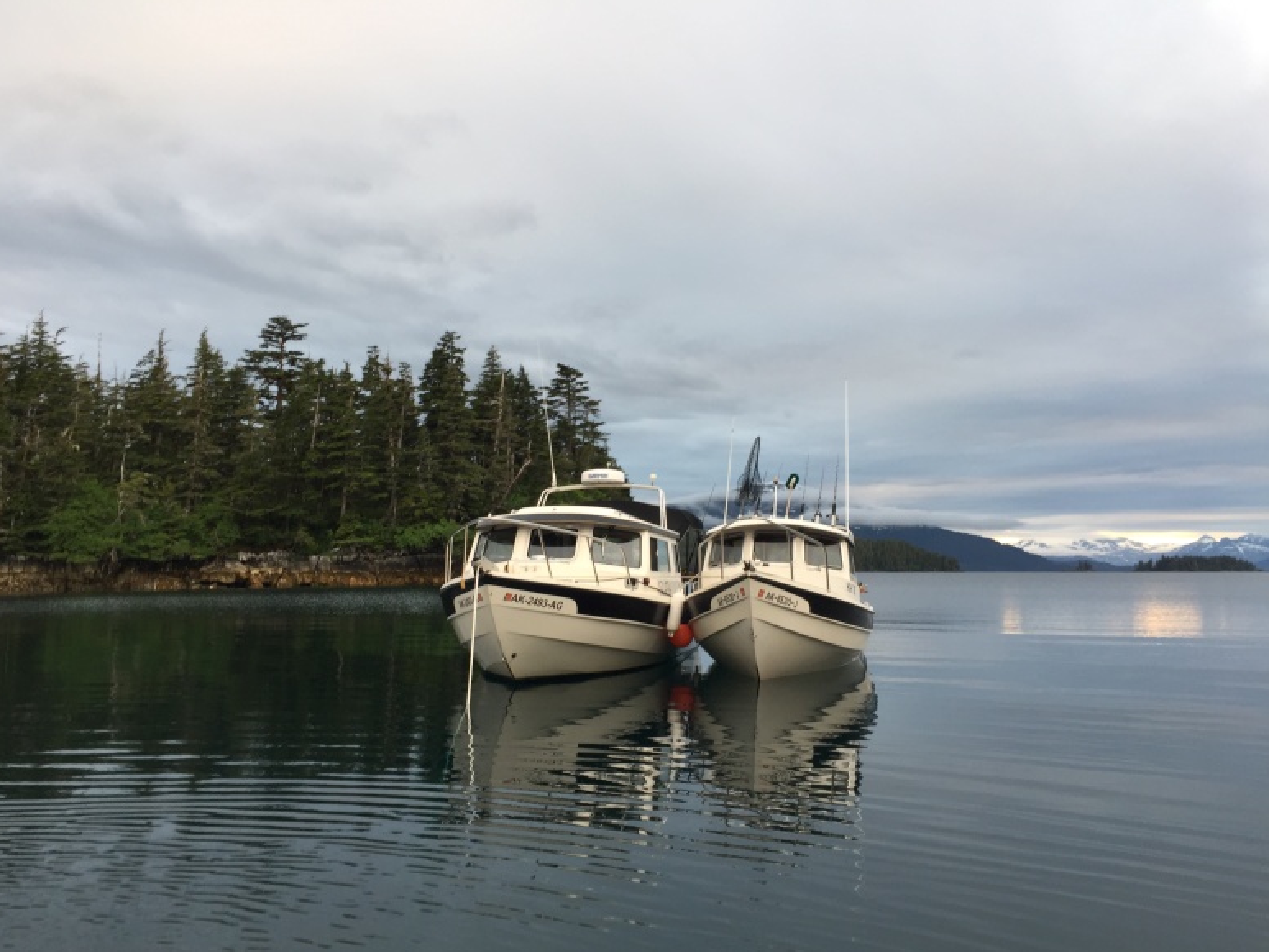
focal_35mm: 30
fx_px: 1100
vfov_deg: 46.8
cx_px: 616
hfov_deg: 59.9
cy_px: 483
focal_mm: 4.15
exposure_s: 1/60
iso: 32
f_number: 2.2
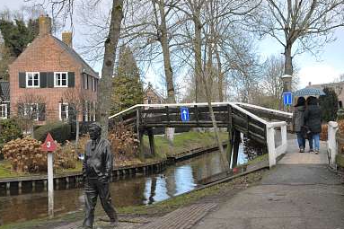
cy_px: 115
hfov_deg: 36.5
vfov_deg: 24.8
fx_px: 521
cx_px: 148
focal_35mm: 55
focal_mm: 31
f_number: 6.3
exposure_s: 1/250
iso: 320
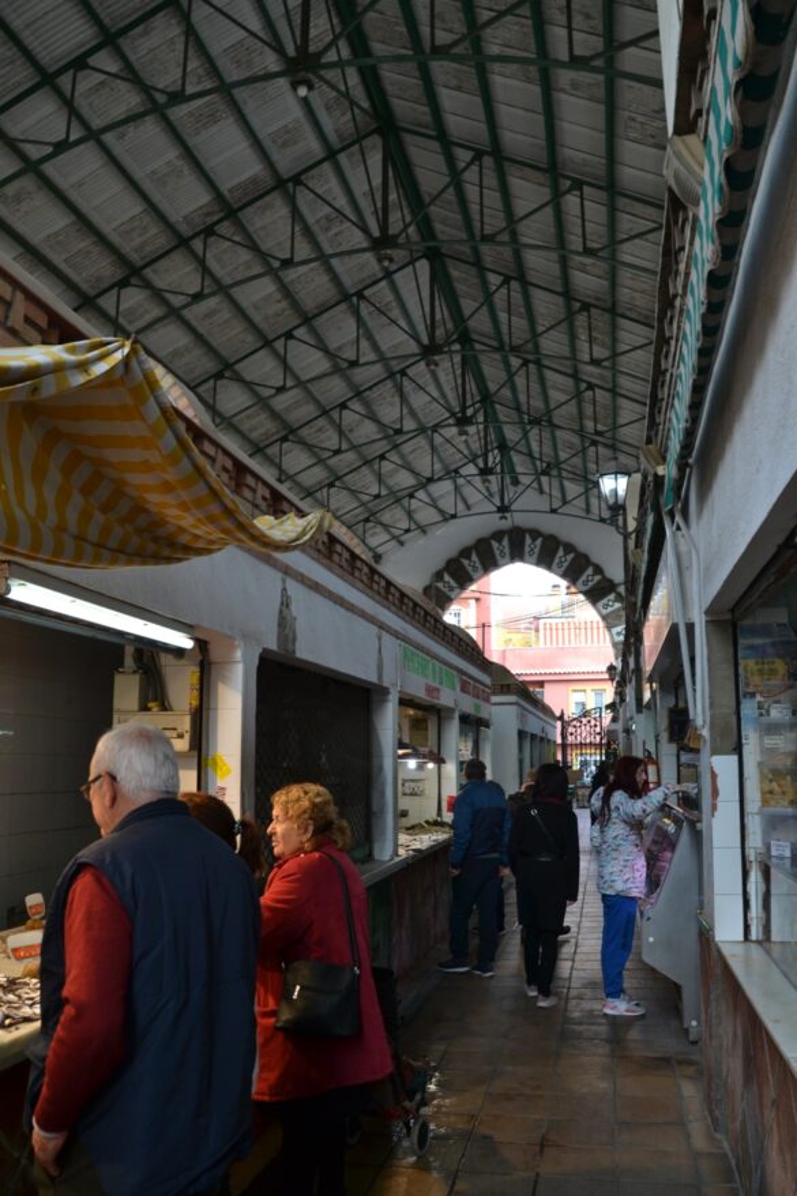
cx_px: 398
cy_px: 598
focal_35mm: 27
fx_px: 897
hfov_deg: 47.9
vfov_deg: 67.4
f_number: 5.6
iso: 400
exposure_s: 1/125
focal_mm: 18
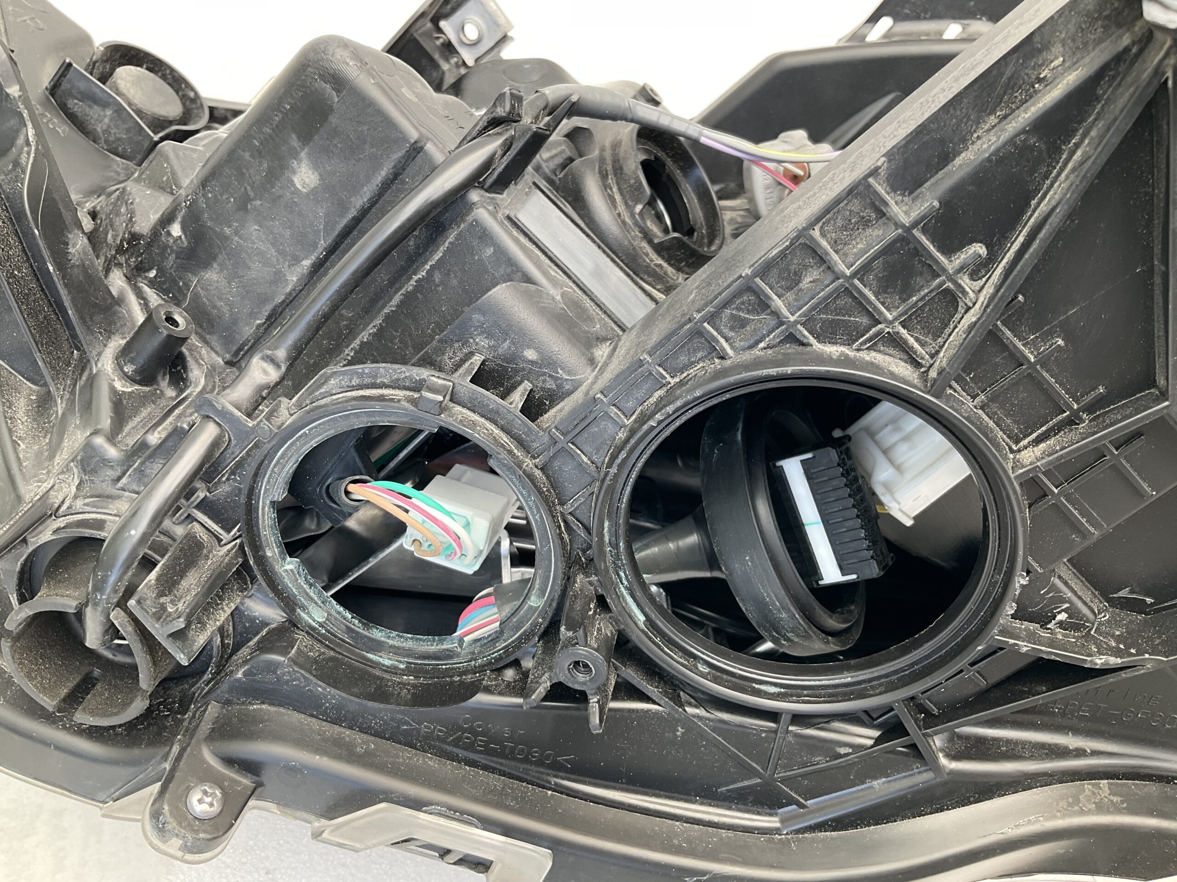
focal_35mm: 29
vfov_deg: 48.2
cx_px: 588
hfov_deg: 61.7
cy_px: 441
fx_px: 986
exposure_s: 1/120
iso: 40
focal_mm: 3
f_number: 1.8
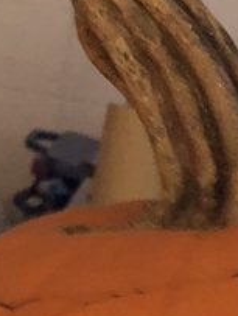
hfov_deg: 10.5
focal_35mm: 141
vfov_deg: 12.6
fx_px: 1289
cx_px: 202
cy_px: 587
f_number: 1.8
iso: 500
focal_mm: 3.99
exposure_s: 1/4
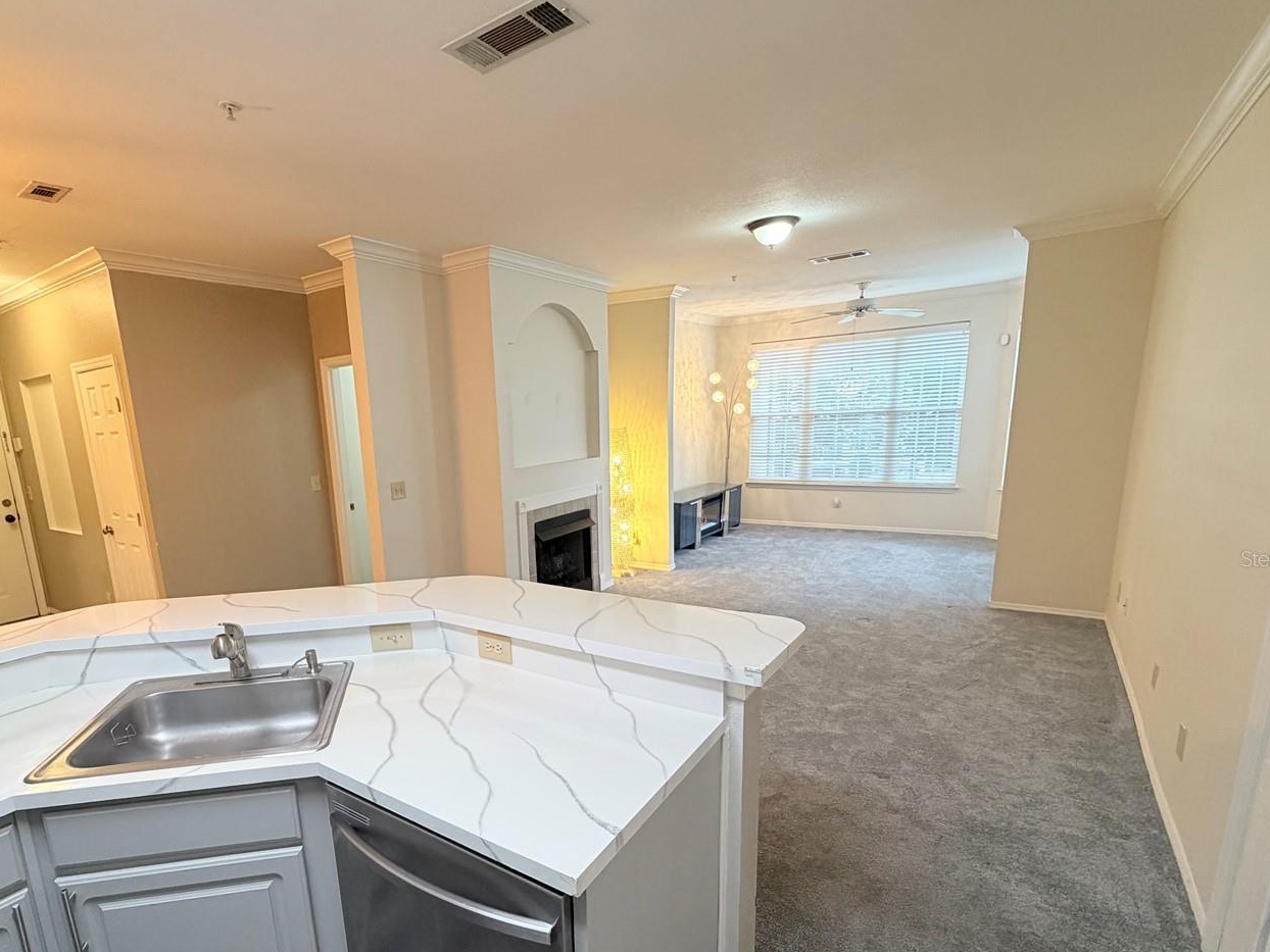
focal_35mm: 18
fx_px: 660
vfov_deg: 71.0
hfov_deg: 86.9
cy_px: 558
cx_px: 521
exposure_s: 1/60
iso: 250
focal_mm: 2.22
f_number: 2.2
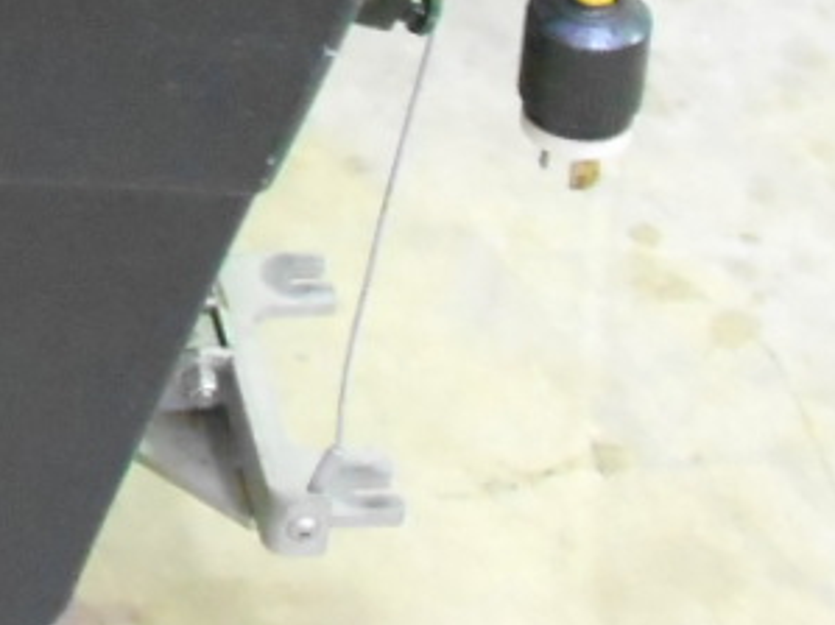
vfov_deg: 10.2
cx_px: -762
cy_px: -366
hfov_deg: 12.7
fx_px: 3352
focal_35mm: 139
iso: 720
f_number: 3.4
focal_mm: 4.7
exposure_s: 1/8
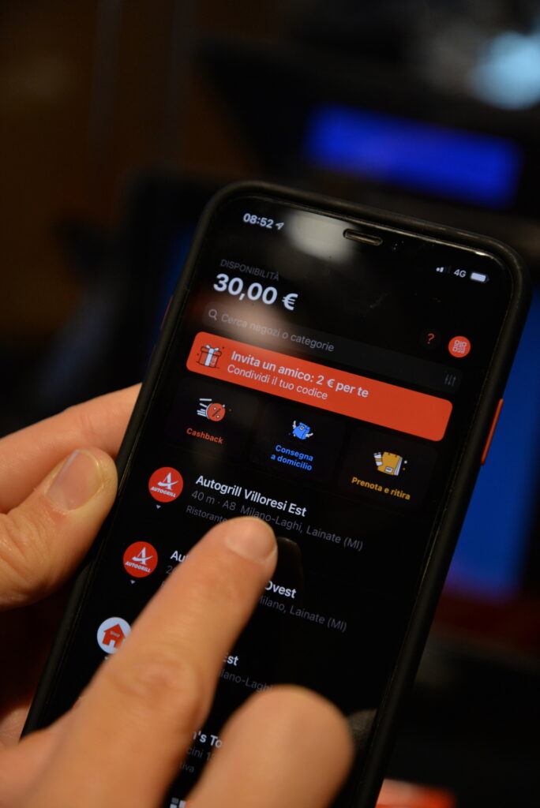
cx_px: 270
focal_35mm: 85
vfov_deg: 23.9
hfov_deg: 16.1
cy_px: 404
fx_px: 1910
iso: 1250
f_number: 4.5
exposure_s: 1/250
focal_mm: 85
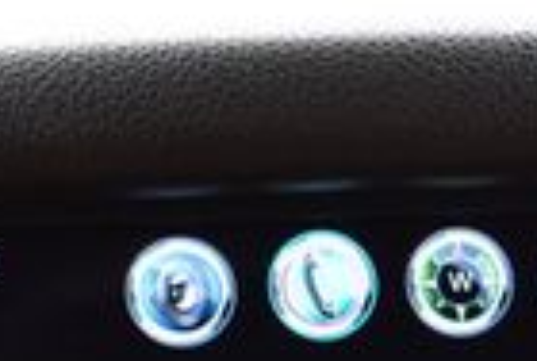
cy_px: 803
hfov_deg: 12.4
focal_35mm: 164
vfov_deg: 7.9
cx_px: 525
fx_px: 2452
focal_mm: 24
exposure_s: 1/40
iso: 400
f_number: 7.1
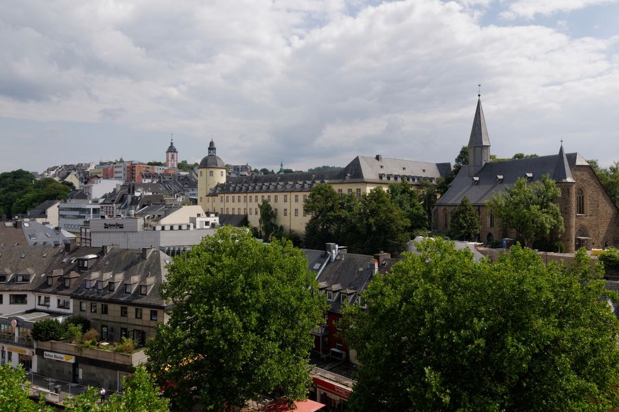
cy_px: 200
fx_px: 456
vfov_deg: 48.7
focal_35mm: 27
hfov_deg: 68.3
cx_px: 303
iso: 400
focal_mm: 17
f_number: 10
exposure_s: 1/400
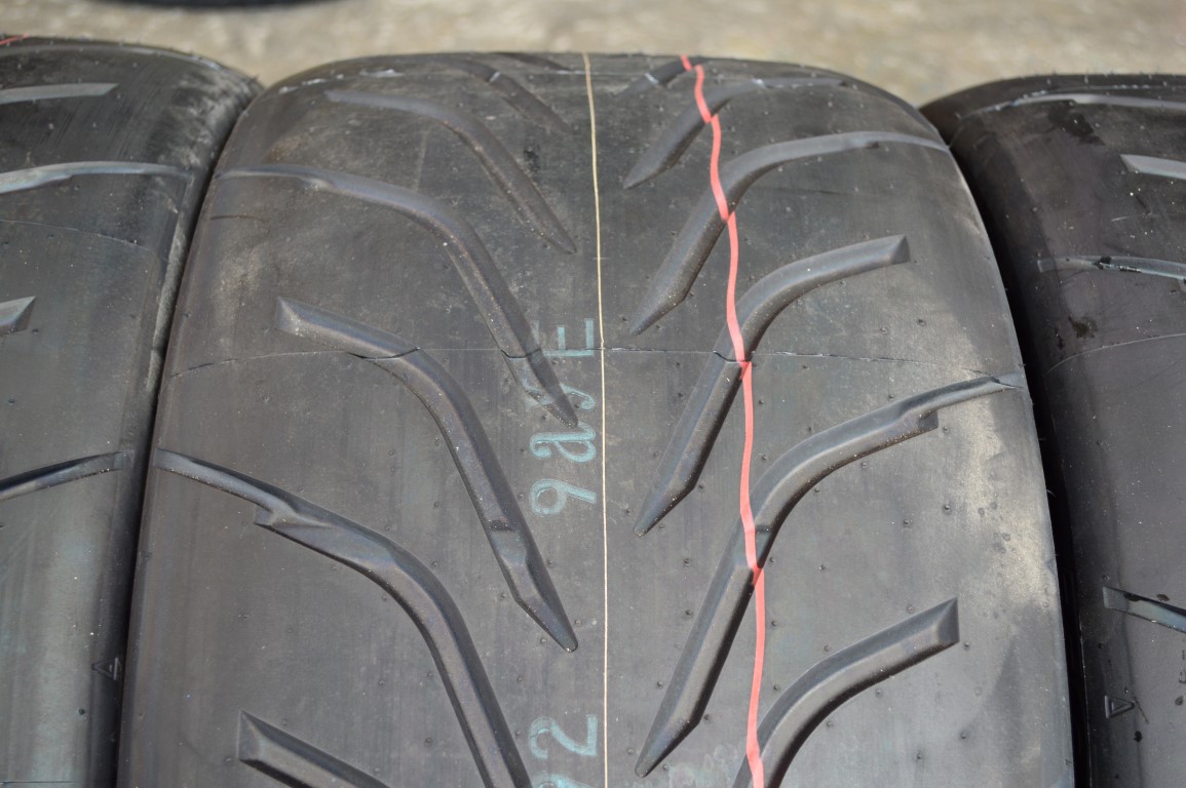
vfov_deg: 26.4
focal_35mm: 51
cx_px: 593
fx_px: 1679
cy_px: 394
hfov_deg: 38.9
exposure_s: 1/30
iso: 360
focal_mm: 34
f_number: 5
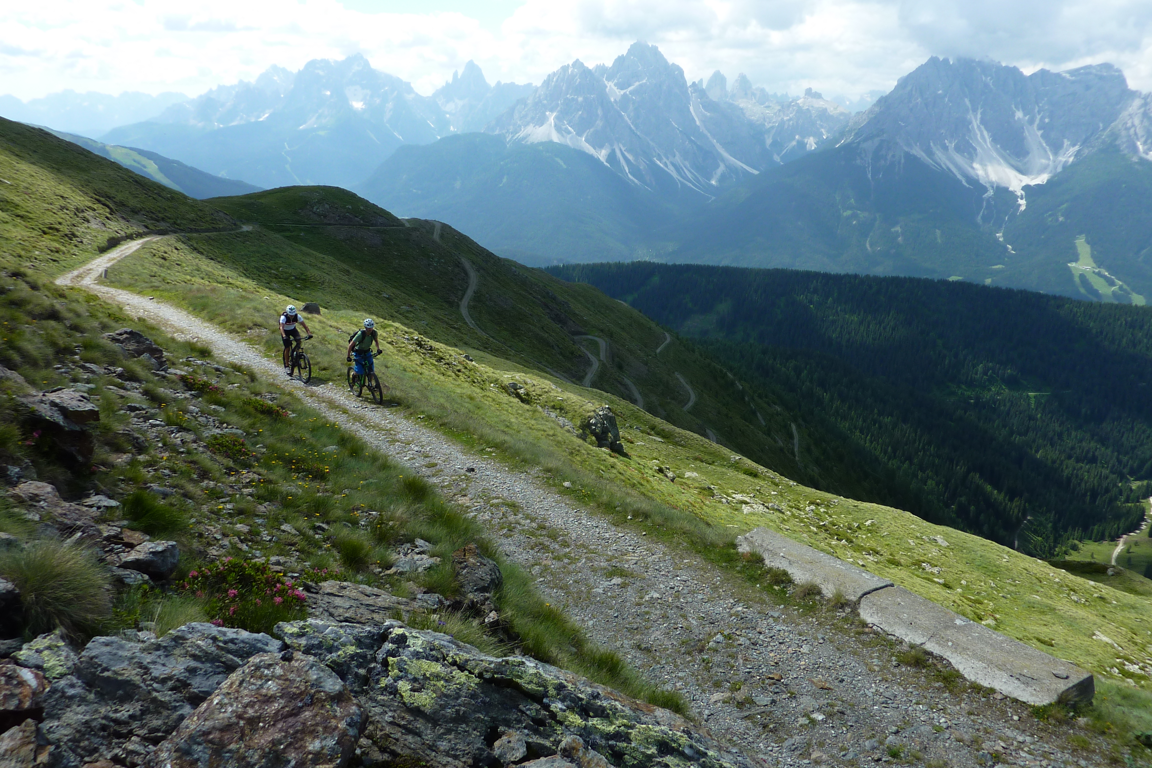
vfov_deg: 47.9
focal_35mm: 27
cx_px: 589
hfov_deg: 67.4
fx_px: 864
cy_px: 371
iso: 80
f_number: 4
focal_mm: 4.1
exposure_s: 1/500
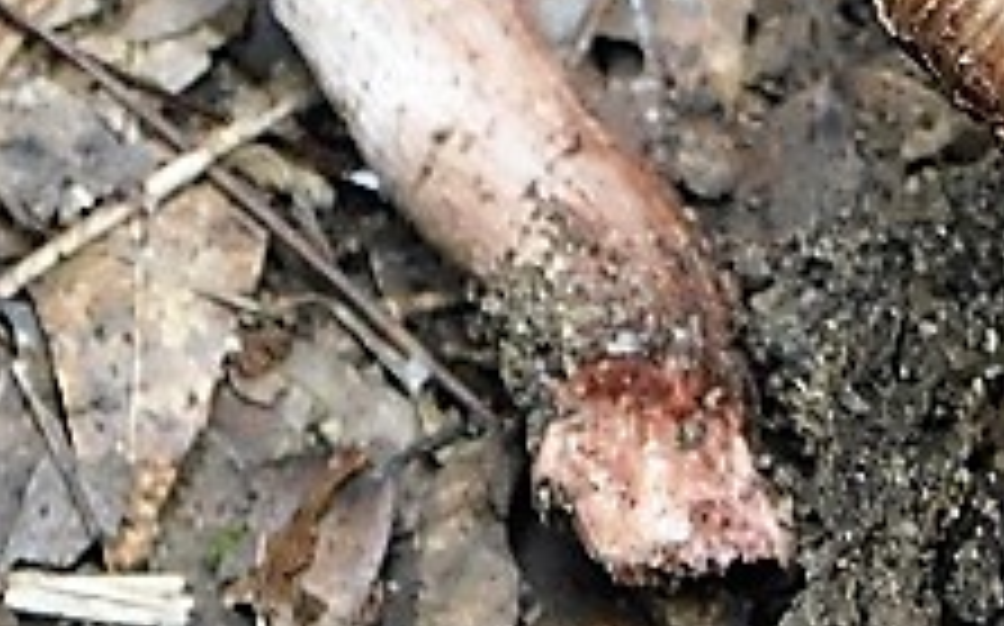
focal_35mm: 171
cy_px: -374
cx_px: 927
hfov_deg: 12.2
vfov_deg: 7.5
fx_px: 4675
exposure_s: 1/20
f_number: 3.7
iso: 400
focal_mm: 8
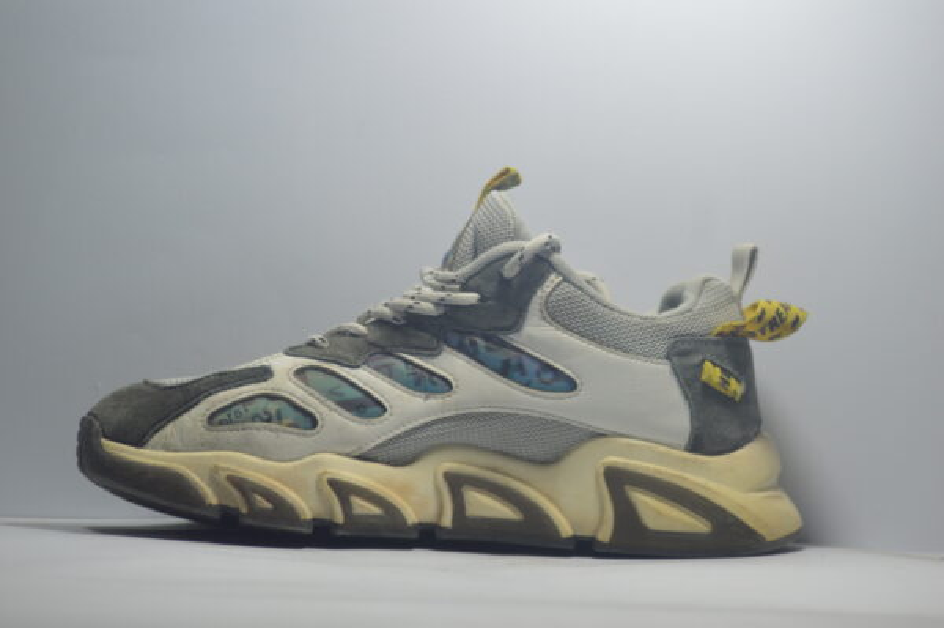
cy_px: 314
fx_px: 5306
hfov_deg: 10.2
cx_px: 472
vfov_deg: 6.8
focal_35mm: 202
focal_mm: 135
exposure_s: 1/200
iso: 400
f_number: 4.2
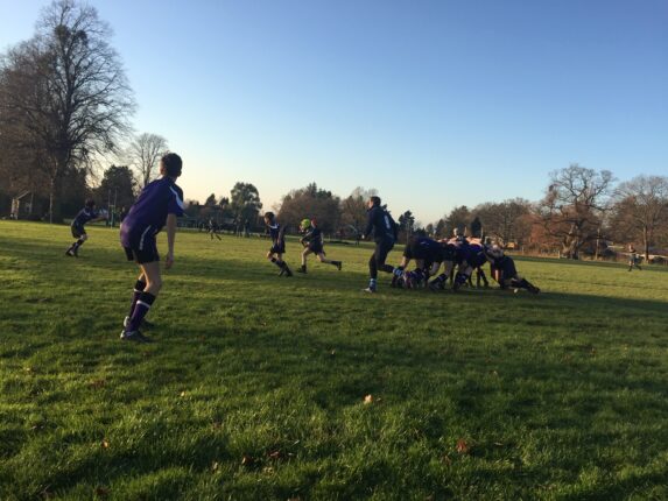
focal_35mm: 29
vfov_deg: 48.2
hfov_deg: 61.6
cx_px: 334
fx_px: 560
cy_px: 250
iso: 32
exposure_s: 1/659
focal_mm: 4.15
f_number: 2.2
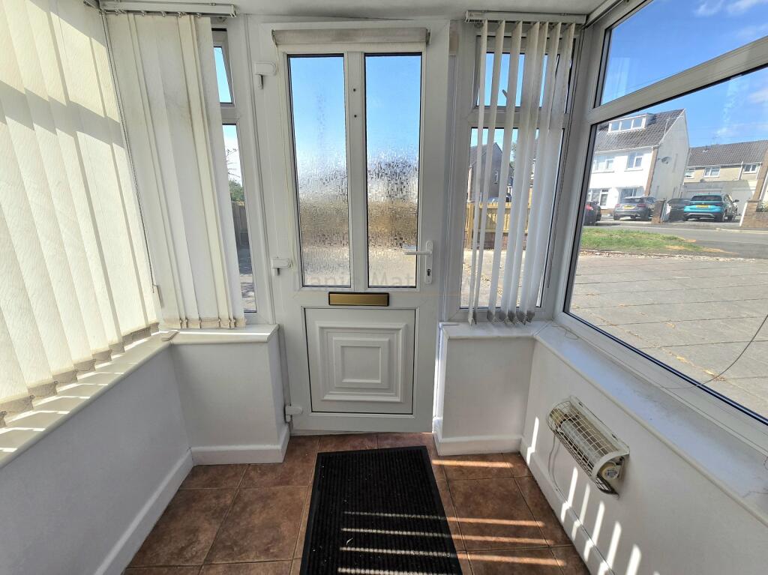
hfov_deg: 106.2
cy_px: 288
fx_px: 288
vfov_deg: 89.9
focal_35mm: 13
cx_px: 384
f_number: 2.2
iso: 50
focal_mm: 2.2
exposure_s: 1/1667
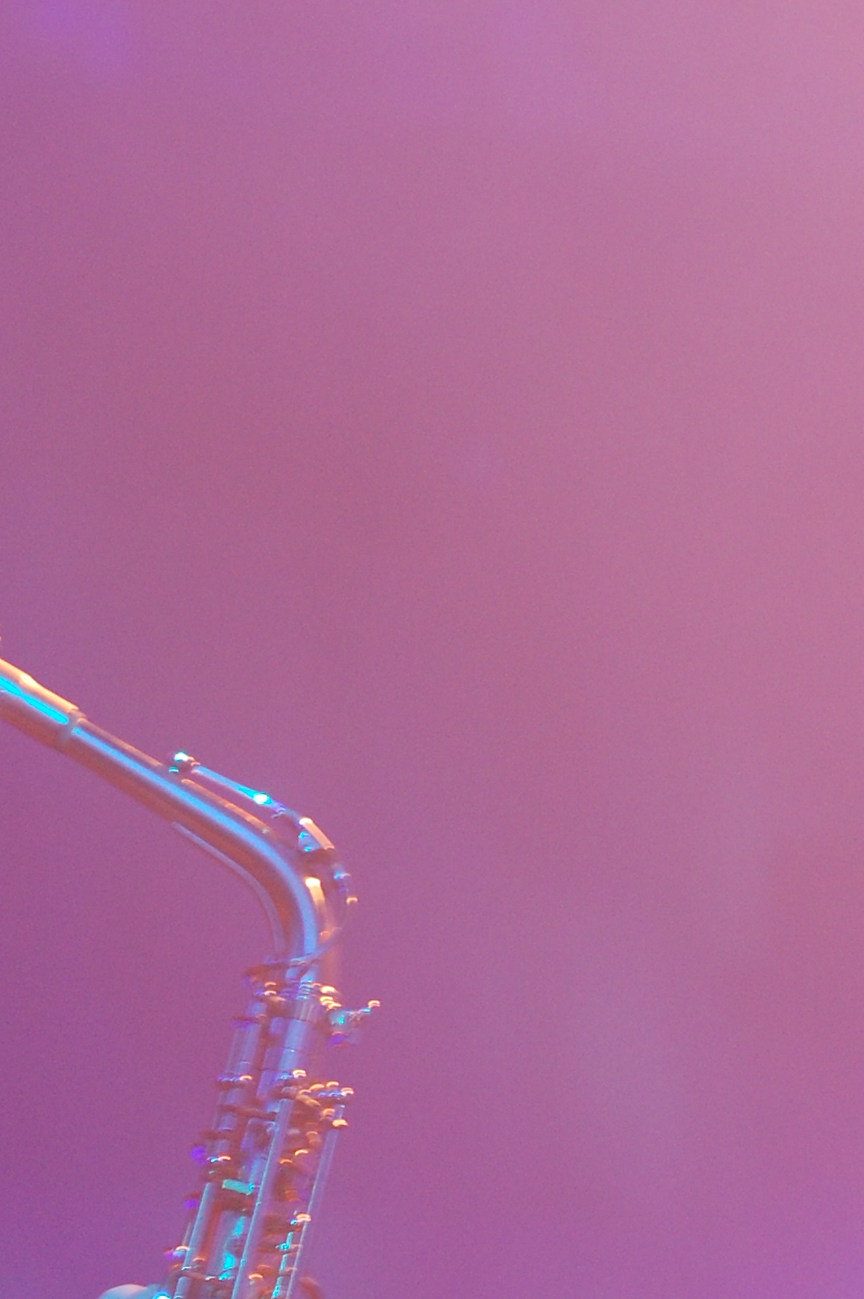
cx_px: -4
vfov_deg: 12.1
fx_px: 6058
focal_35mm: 168
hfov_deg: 8.1
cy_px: 1284
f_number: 2.5
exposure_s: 1/20
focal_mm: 50
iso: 800
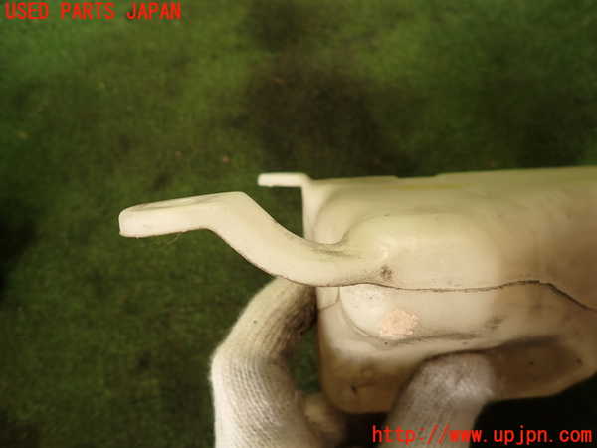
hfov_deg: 69.4
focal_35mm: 25
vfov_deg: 54.9
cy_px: 224
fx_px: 431
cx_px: 298
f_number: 2
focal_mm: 4.5
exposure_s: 1/60
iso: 160
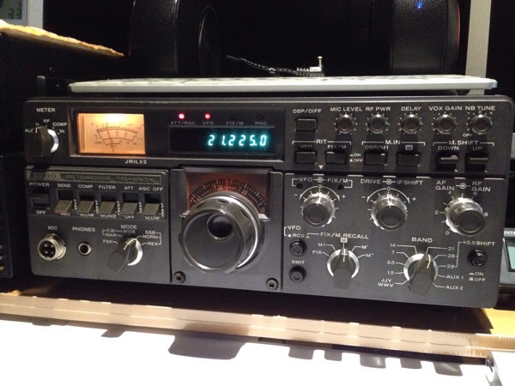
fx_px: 491
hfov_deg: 55.4
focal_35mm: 33
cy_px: 193
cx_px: 258
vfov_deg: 42.9
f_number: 2.4
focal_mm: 4.12
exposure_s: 1/15
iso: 640
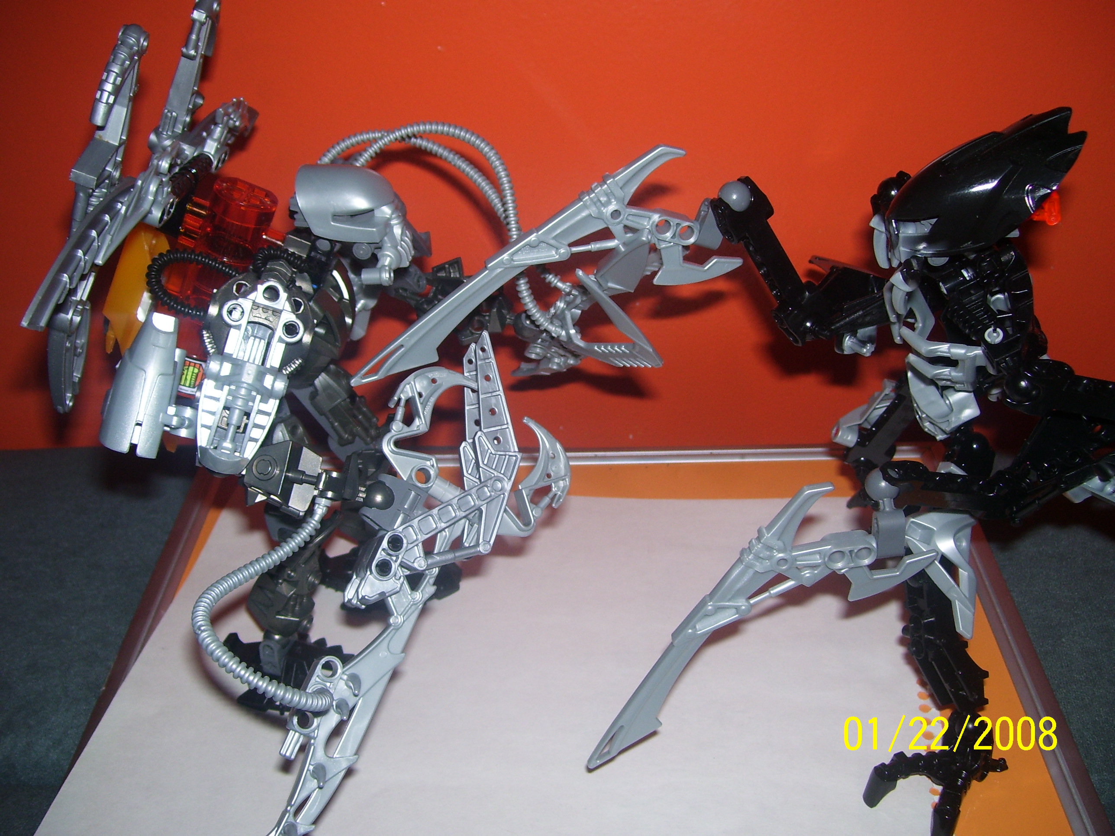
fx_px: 1192
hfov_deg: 50.1
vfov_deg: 38.7
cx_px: 558
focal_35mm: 37
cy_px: 418
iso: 80
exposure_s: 1/60
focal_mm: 6
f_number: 2.7
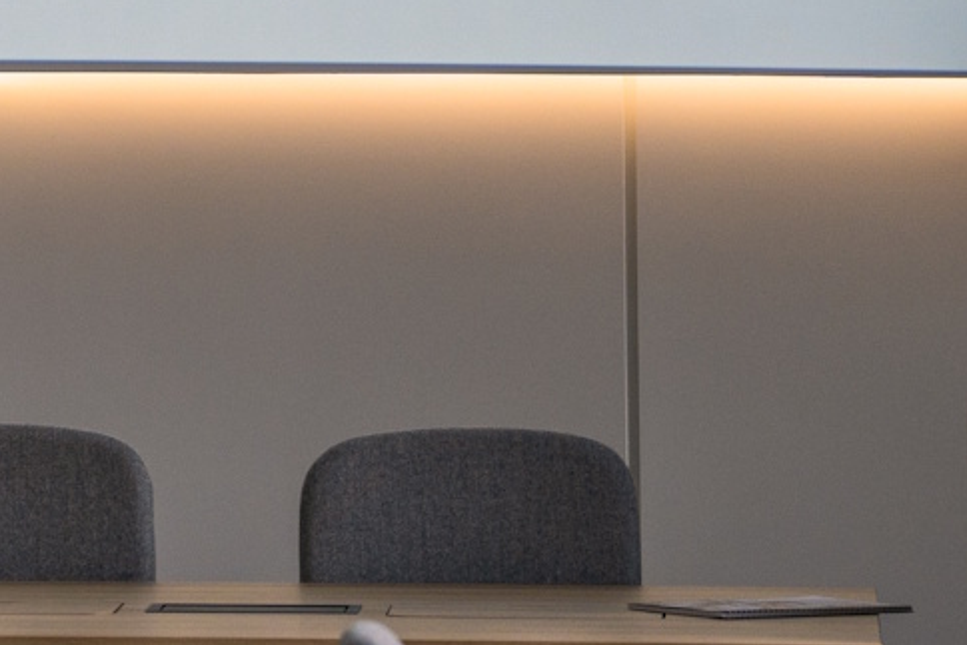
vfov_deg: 3.3
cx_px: -134
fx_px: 11281
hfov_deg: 4.9
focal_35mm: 420
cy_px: -578
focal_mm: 101.7
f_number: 4
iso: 500
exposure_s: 1/250
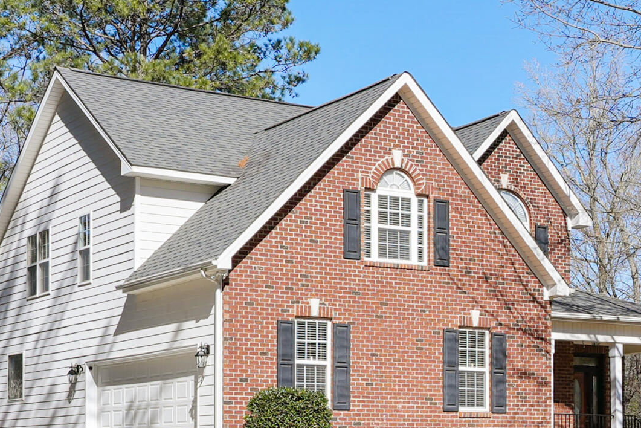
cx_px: 372
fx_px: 1460
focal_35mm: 82
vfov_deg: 16.3
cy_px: 436
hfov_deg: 24.7
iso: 80
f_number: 8
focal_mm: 29
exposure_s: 1/200
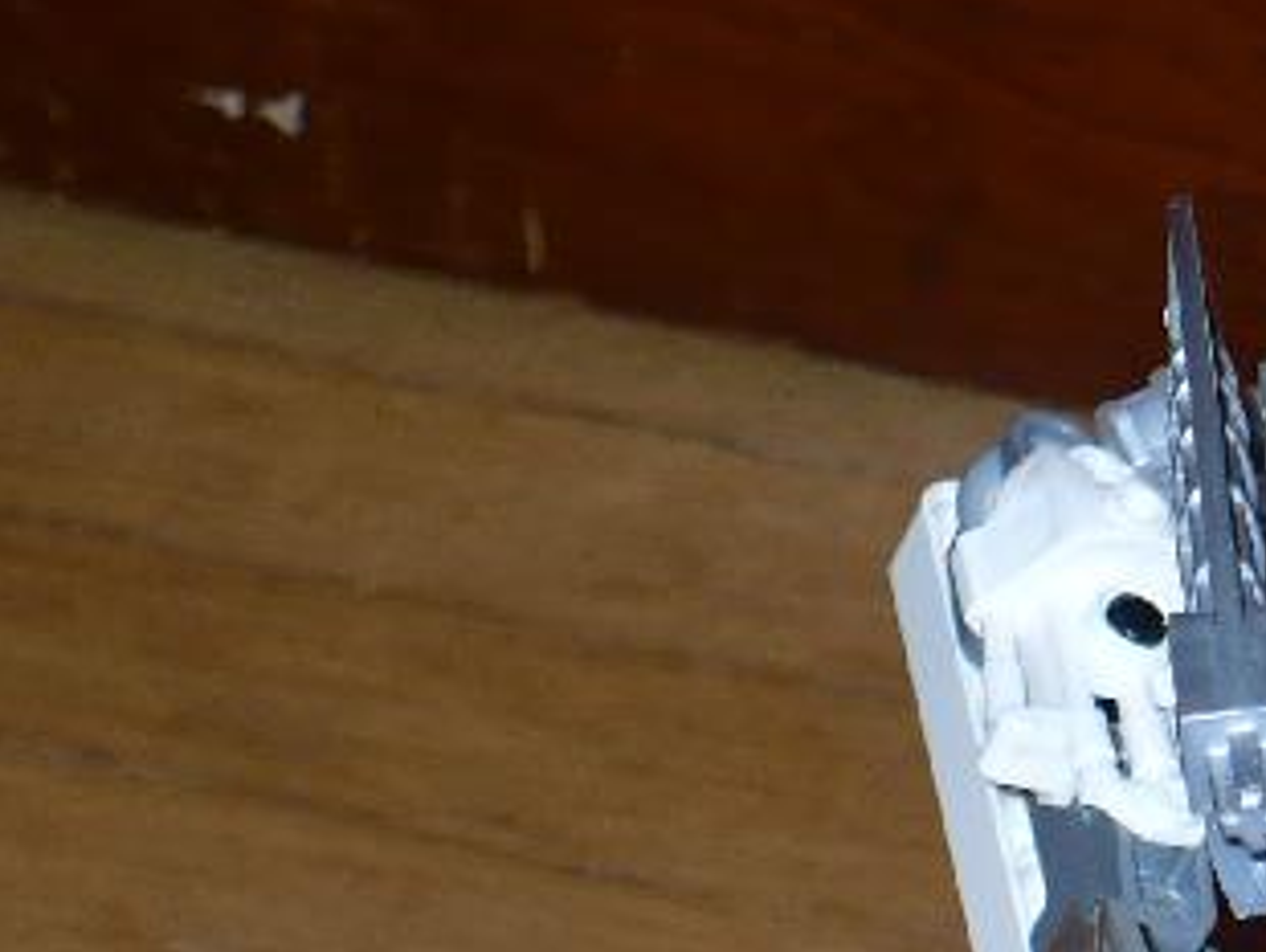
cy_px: 1064
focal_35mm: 205
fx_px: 7503
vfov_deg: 7.2
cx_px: 1603
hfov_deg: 9.5
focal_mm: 11.4
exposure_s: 1/30
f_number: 3.2
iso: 100
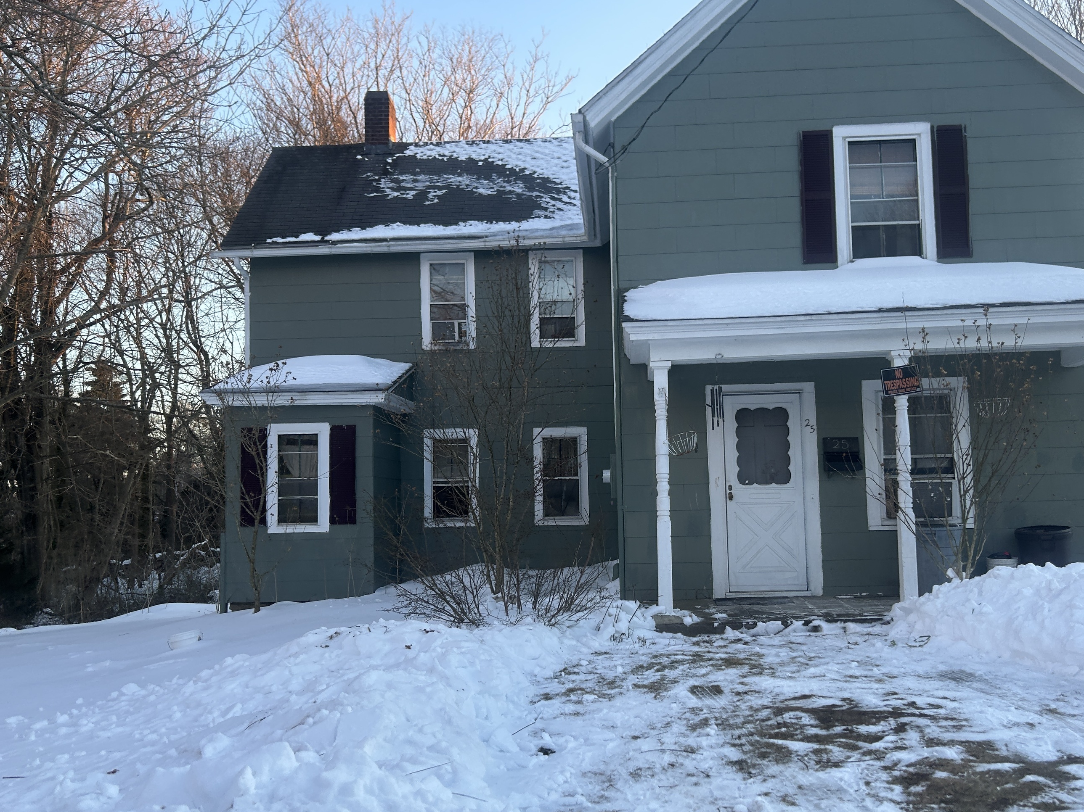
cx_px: 591
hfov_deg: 58.3
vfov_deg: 45.4
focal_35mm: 31
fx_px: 971
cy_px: 452
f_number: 1.5
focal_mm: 5.7
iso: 40
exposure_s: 1/283
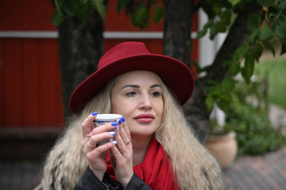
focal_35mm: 110
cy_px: 95
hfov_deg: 18.6
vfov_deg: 12.5
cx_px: 143
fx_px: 874
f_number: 4
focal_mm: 110
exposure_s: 1/125
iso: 360
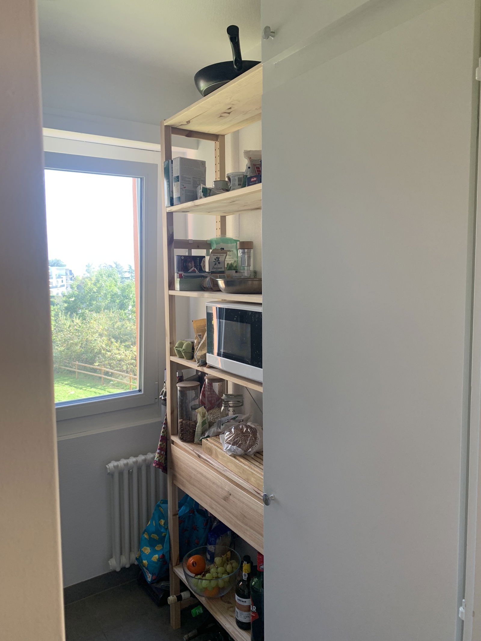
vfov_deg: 67.3
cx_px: 240
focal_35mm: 26
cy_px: 320
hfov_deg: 53.1
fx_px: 482
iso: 64
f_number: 1.8
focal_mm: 4.25
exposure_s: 1/121
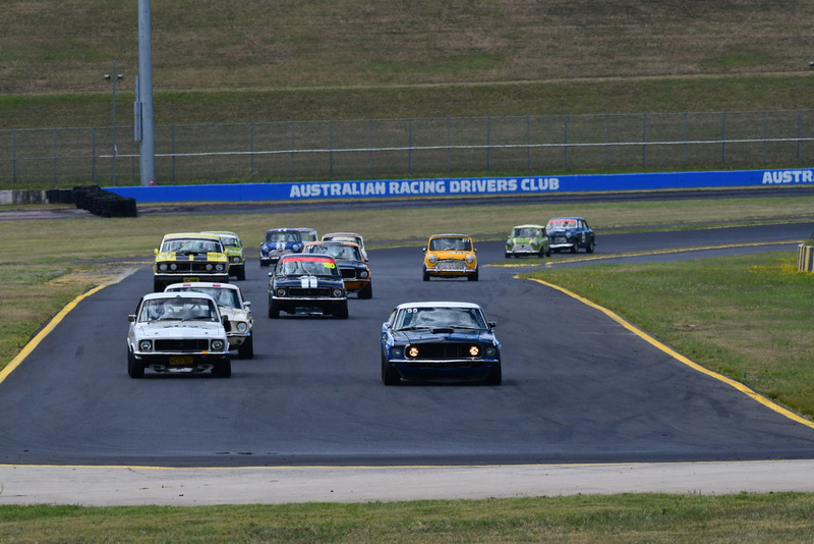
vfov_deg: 2.9
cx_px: 407
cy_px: 272
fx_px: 10857
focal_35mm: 480
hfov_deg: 4.3
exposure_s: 1/640
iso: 640
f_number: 13
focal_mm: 320
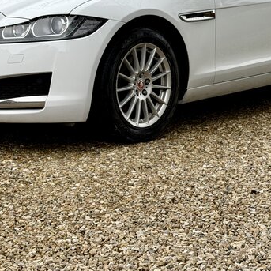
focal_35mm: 99
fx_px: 877
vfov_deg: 17.5
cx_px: 152
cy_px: 70
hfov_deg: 17.6
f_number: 1.78
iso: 64
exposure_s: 1/1377
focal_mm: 6.76
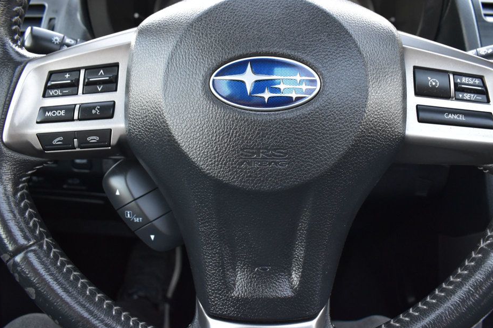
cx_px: 268
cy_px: 156
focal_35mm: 30
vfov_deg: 43.6
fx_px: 411
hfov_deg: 61.8
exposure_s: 1/15
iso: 1600
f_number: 6.3
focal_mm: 18
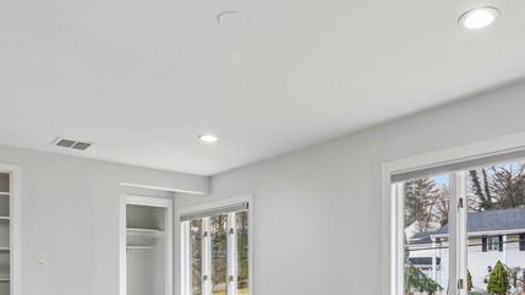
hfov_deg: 63.8
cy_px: 261
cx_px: 310
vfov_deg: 36.7
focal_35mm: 30
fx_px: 417
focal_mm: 8
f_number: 8
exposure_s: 1/15
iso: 200
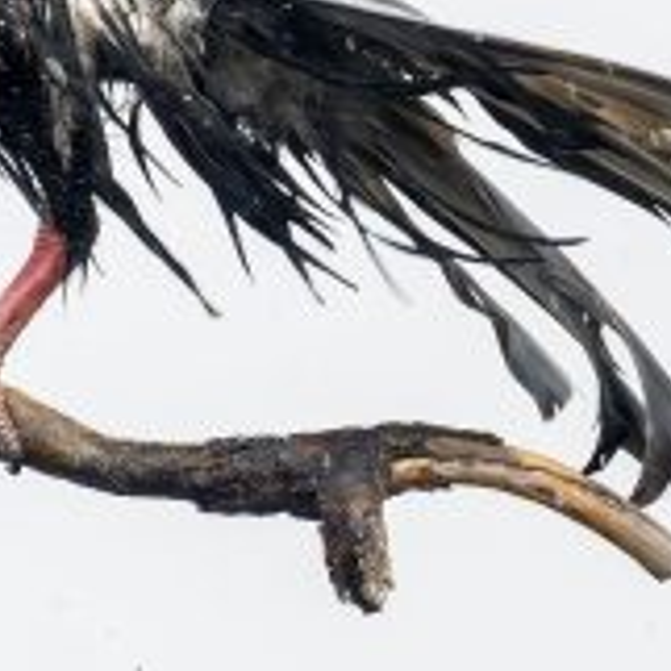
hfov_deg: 0.5
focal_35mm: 3803
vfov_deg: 0.5
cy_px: -471
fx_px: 83402
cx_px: 146
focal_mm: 800
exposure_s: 1/640
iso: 6400
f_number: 8
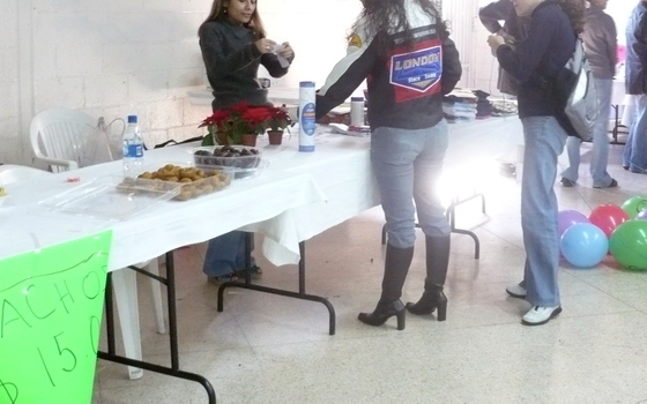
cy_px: 135
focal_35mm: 53
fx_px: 935
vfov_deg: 24.3
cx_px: 367
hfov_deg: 38.1
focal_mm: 5.8
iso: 400
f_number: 2.8
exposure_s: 1/15
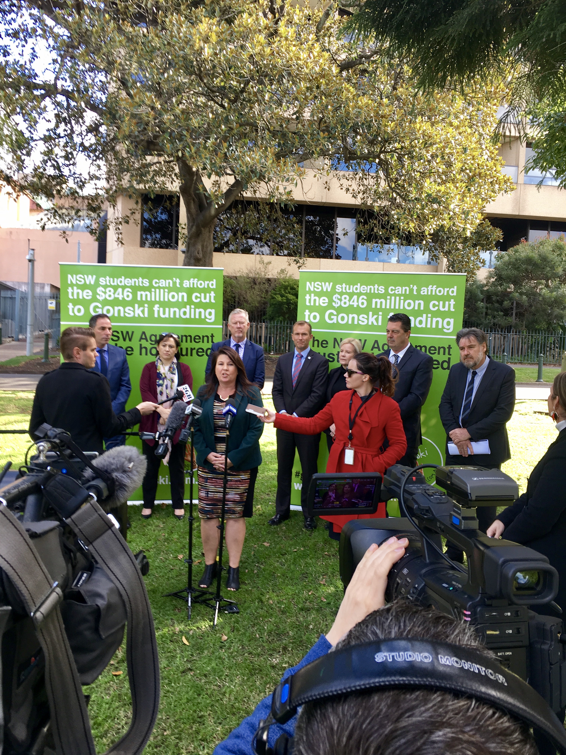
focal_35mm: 29
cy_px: 378
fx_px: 632
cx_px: 283
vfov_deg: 61.7
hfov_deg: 48.2
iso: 25
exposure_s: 1/100
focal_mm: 4.15
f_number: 2.2
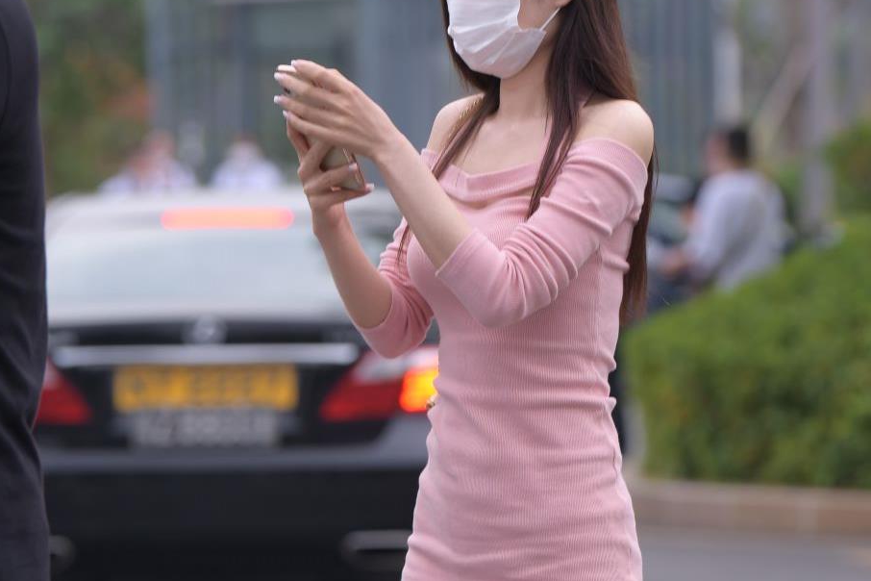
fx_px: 7137
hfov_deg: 7.0
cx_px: 553
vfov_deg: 4.7
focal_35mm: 295
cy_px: 478
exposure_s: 1/200
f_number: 3.5
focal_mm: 135
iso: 110
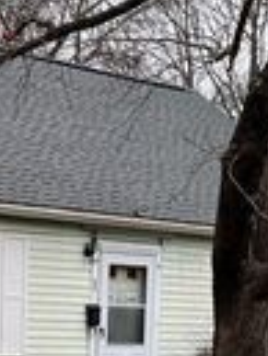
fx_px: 1041
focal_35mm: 101
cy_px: 415
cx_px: -44
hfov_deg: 14.3
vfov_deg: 18.5
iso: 40
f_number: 1.6
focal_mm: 5.1
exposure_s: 1/121
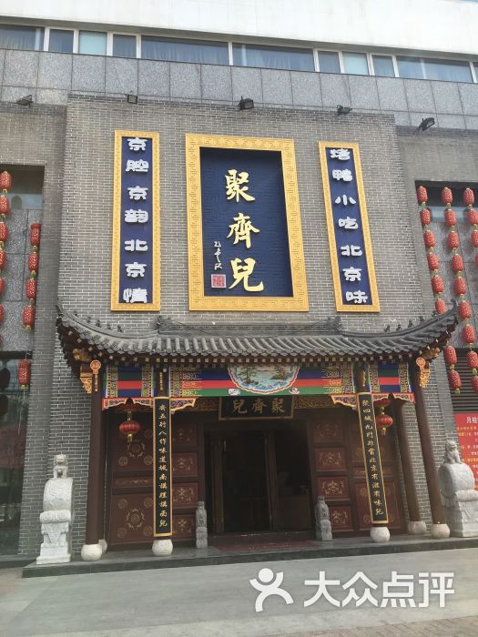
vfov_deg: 61.7
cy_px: 318
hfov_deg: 48.2
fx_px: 534
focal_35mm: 29
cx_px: 239
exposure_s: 1/475
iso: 25
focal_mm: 4.15
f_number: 2.2
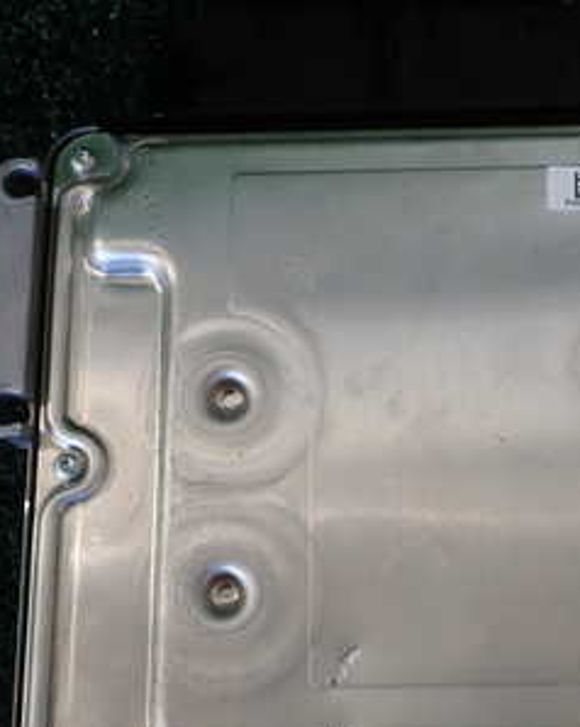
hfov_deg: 25.6
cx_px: 392
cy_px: 412
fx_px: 1267
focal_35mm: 59
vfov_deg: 31.9
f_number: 3.2
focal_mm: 5.4
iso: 100
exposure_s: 1/60
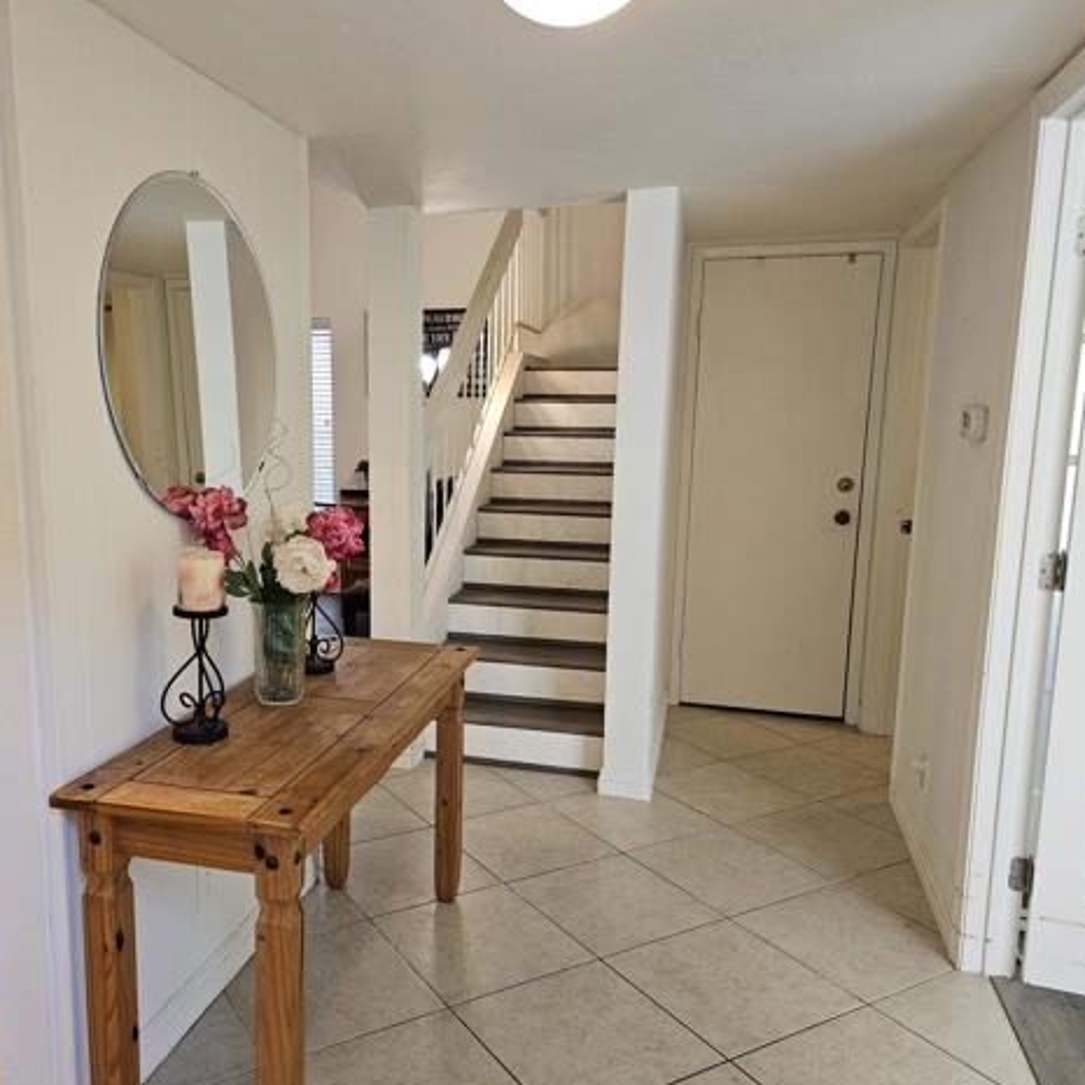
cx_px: 429
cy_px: 541
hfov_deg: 56.8
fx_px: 993
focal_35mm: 28
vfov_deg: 57.3
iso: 100
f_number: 1.8
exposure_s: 1/60
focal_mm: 5.4
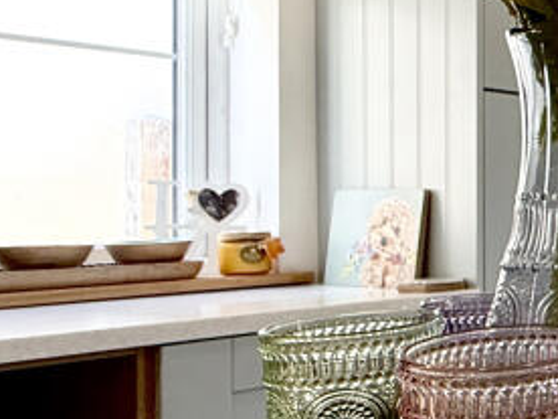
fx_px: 838
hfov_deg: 21.5
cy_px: 184
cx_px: 1029
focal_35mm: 52
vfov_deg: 28.0
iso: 125
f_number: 2.2
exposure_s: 1/100
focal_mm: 2.22
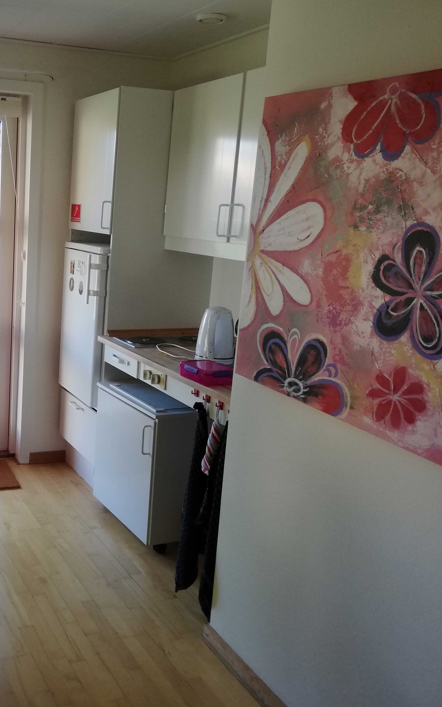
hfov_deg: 32.7
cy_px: 353
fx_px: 713
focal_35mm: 37
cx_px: 46
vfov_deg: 52.7
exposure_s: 1/50
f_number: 2.2
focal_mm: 3.81
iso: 100
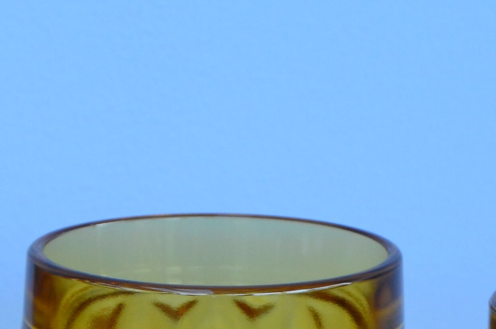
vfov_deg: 4.6
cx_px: 6
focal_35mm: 297
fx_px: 4084
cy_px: 466
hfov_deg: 6.9
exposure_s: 1/40
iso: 400
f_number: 9
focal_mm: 50
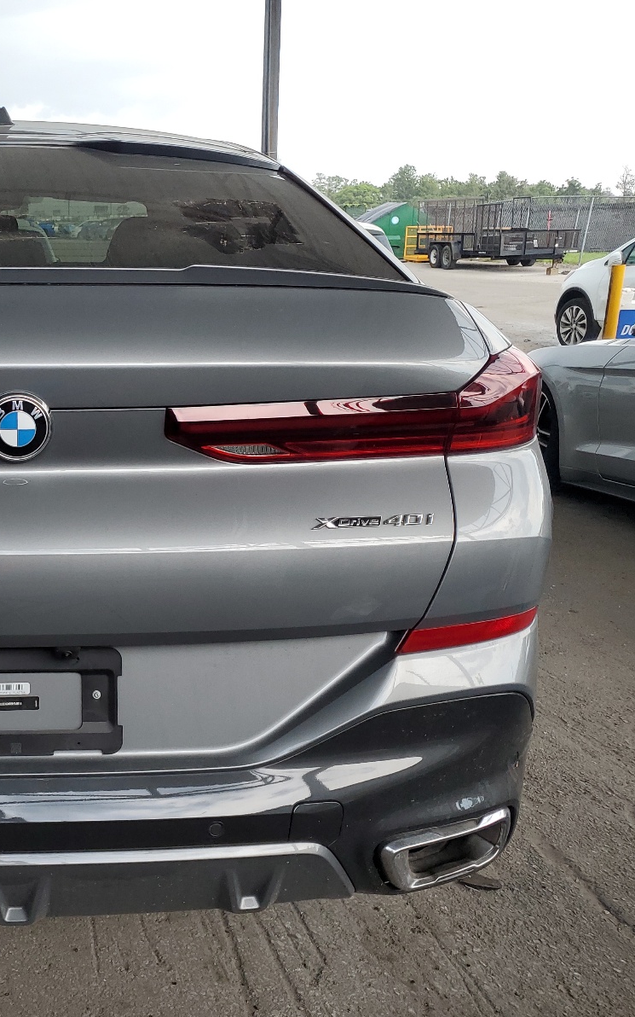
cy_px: 511
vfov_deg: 52.7
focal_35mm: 37
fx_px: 1025
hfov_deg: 31.6
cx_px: -13
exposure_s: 1/196
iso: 50
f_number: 1.5
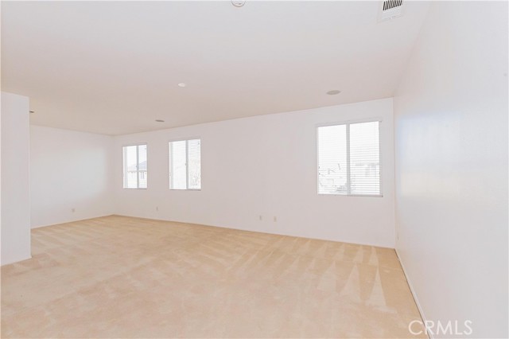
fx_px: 212
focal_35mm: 15
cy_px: 170
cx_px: 254
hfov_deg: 100.4
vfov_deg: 77.3
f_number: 13
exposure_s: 1/250
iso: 800
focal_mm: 10
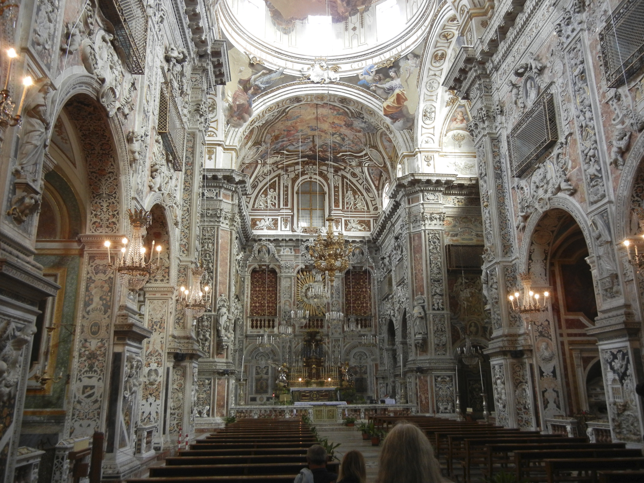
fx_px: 558
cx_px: 322
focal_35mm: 30
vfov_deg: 46.8
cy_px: 242
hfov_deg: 60.0
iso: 400
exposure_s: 1/9.7
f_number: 3.5
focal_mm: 5.4
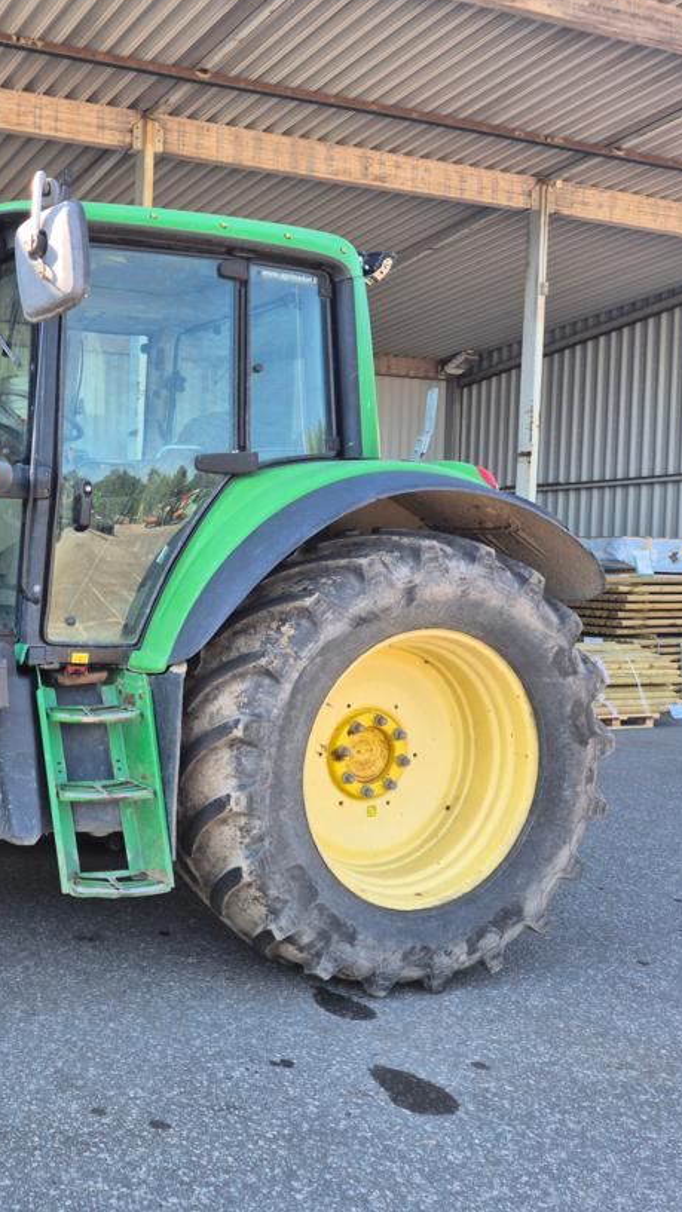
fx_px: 1093
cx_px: -94
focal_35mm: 34
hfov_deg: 30.5
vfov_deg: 58.0
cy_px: 606
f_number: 1.8
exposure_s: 1/180
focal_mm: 5.4
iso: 32
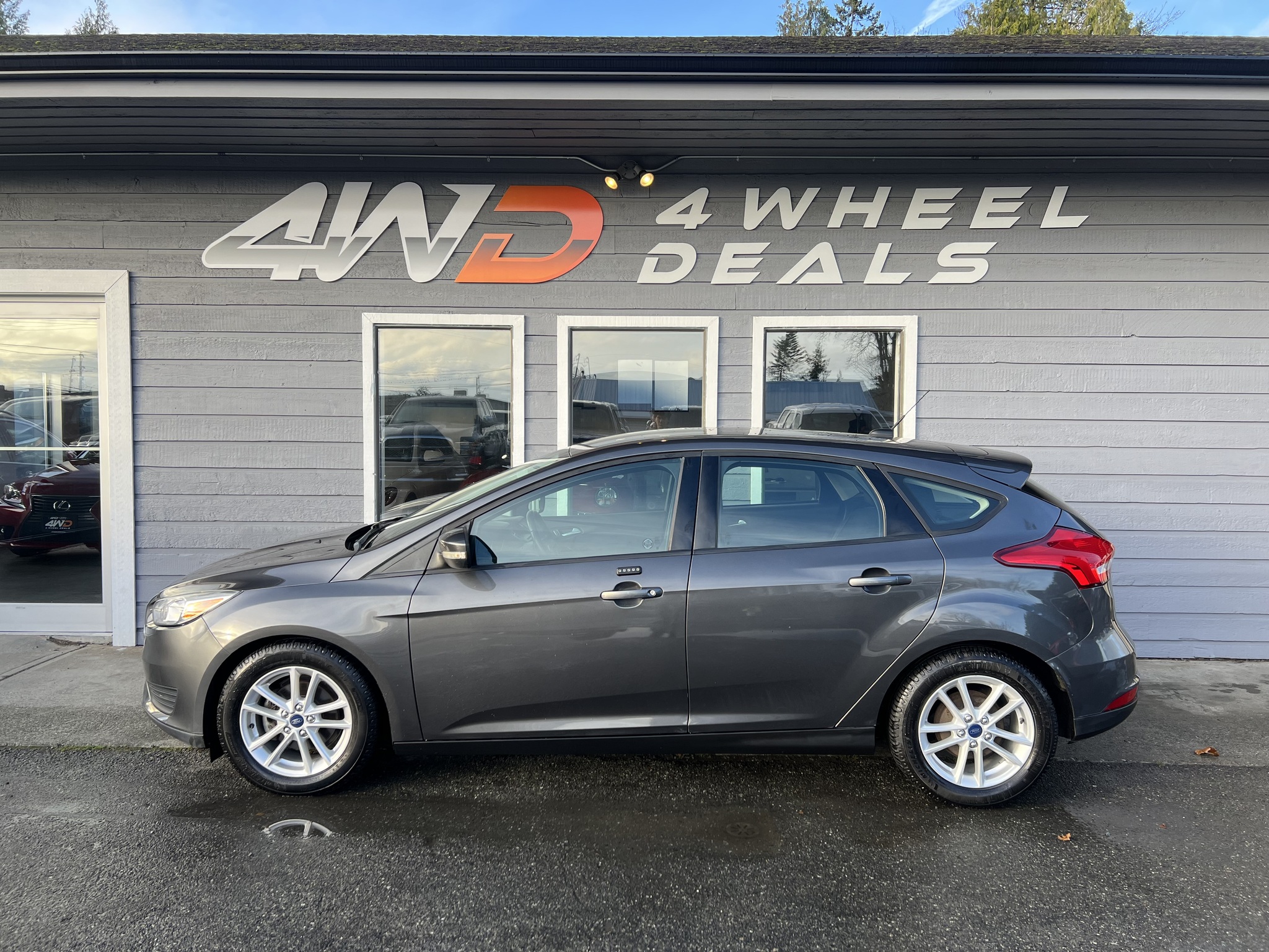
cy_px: 476
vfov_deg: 53.1
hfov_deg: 67.3
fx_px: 953
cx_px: 634
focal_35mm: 26
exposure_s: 1/495
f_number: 1.5
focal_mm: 5.7
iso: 50
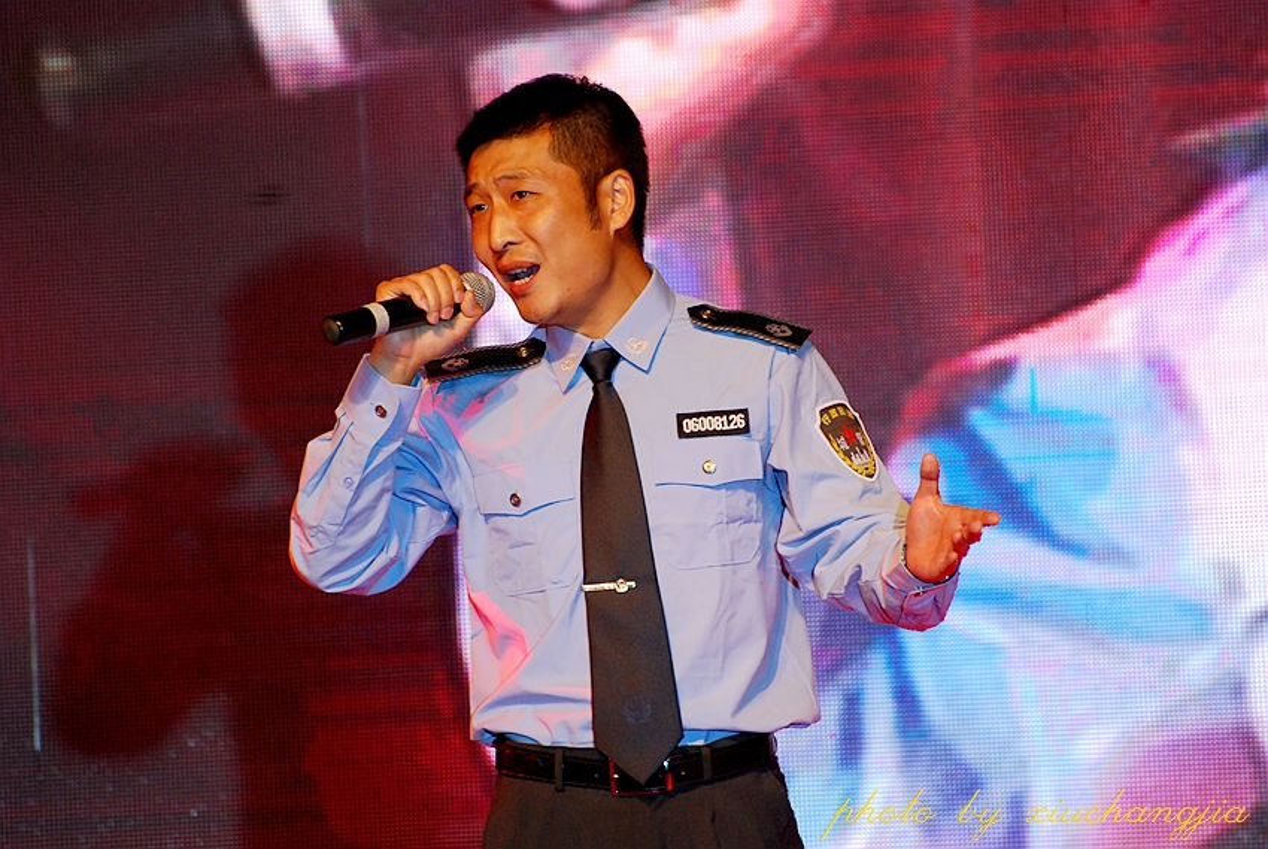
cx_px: 634
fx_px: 15869
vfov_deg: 3.1
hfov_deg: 4.6
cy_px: 424
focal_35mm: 450
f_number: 5.6
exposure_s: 1/125
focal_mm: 300
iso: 800
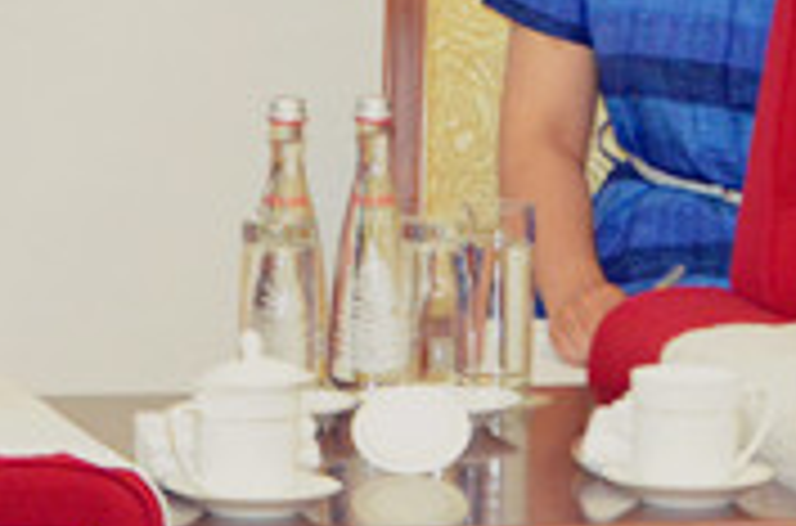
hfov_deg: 5.3
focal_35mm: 393
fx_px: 8666
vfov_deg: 3.5
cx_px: 355
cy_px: 411
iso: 3200
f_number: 5
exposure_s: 1/60
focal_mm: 58
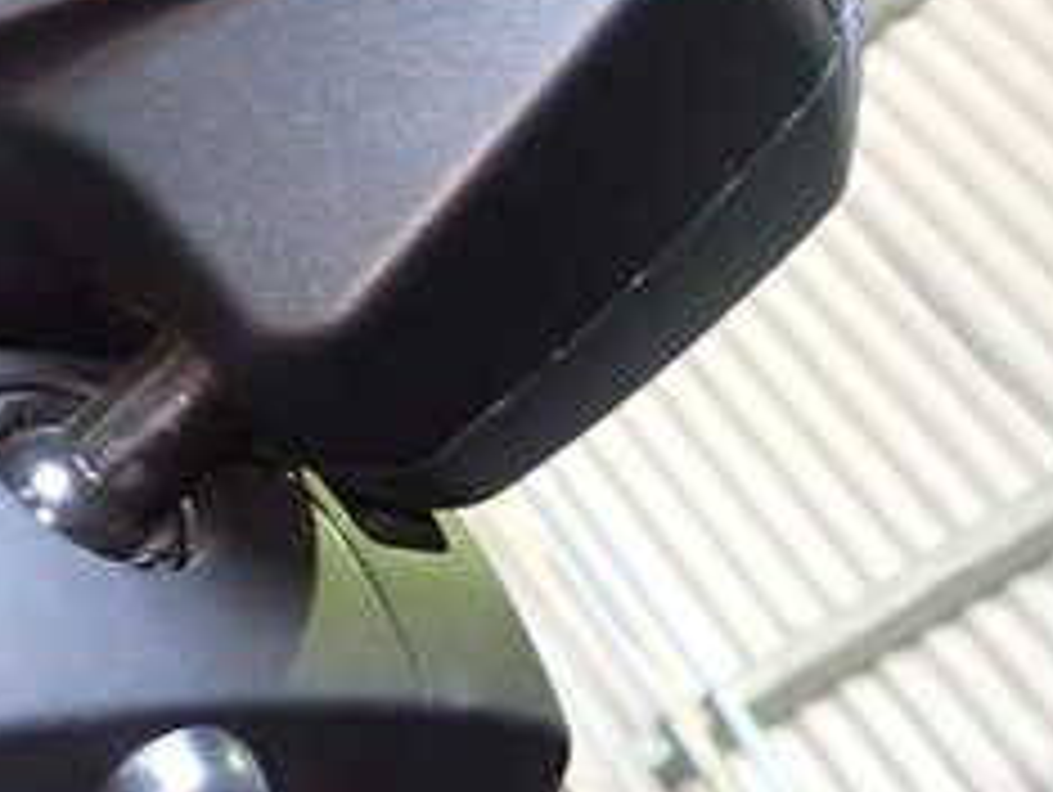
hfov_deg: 27.5
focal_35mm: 64
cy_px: 585
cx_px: -126
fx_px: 1949
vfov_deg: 22.8
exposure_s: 1/30
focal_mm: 4.5
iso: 500
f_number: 2
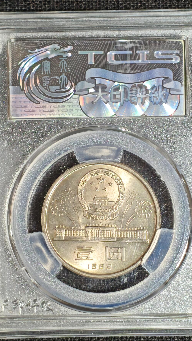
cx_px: 93
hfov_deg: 8.8
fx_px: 1249
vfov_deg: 15.6
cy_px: 170
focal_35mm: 138
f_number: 1.5
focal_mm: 4.94
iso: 50
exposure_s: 1/214
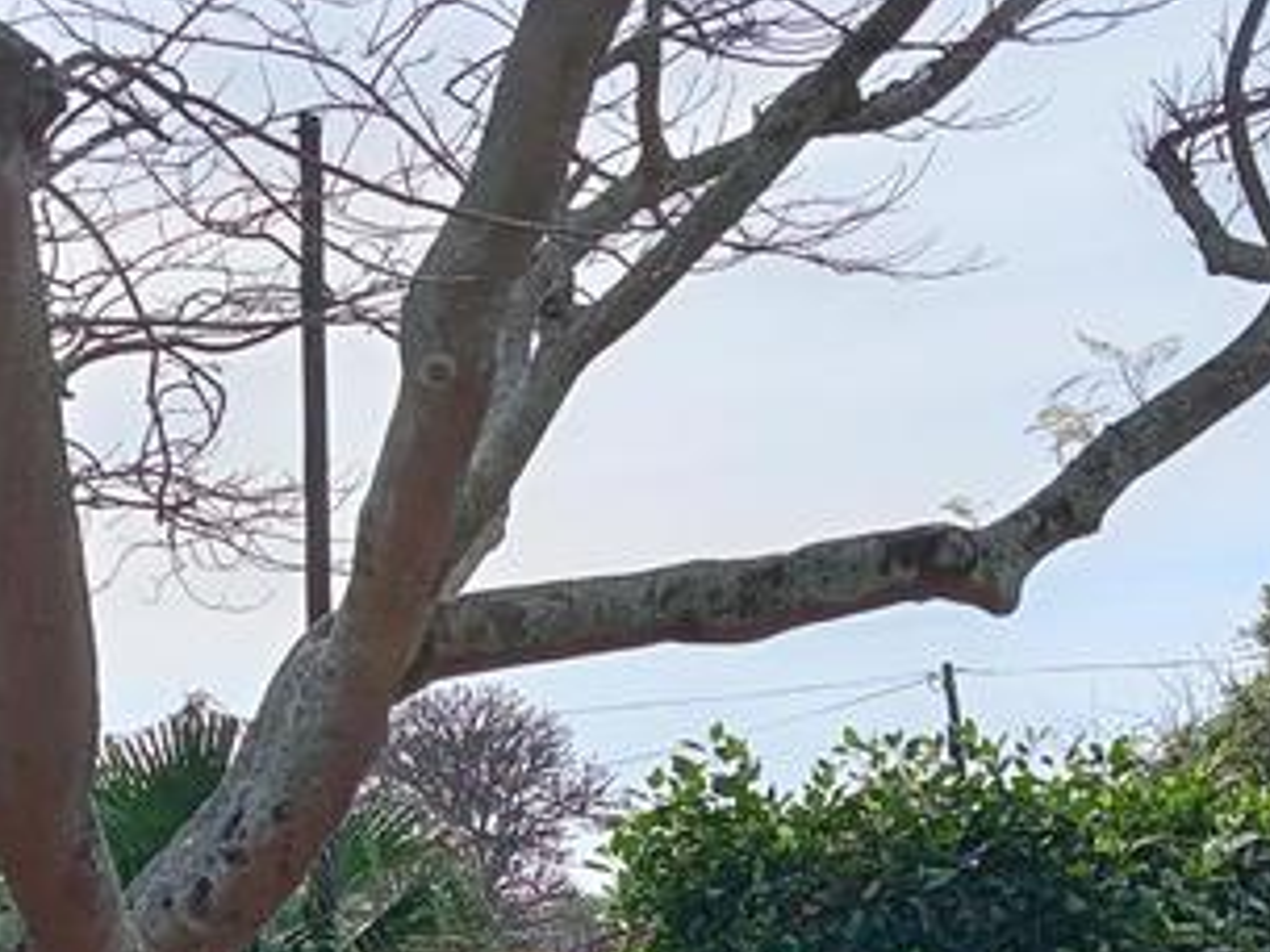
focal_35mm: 71
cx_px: 322
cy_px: 860
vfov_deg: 20.3
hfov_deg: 27.0
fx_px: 2605
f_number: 1.8
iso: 101
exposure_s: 1/248
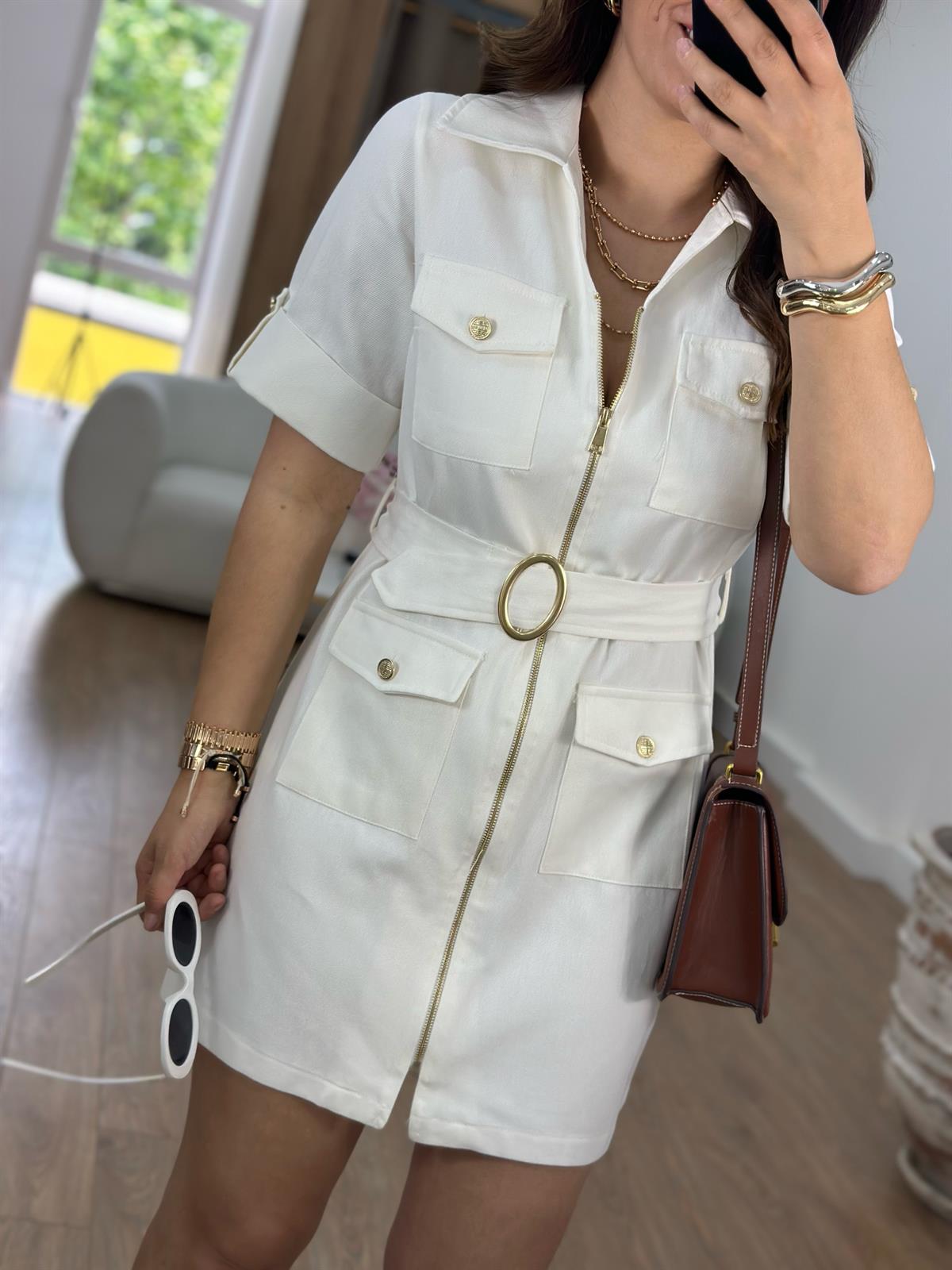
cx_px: 476
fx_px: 1760
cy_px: 635
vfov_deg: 39.7
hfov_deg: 30.3
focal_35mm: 48
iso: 80
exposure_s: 1/390
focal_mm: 6.86
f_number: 1.78
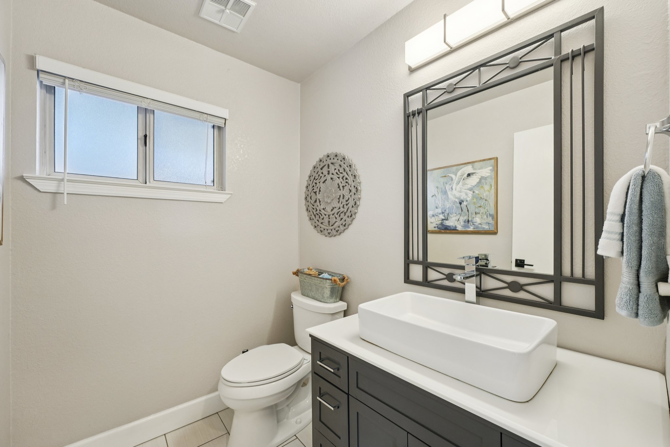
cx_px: 335
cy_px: 224
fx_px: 261
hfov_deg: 104.3
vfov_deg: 81.2
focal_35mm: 14
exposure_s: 1/40
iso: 640
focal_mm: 14
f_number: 8
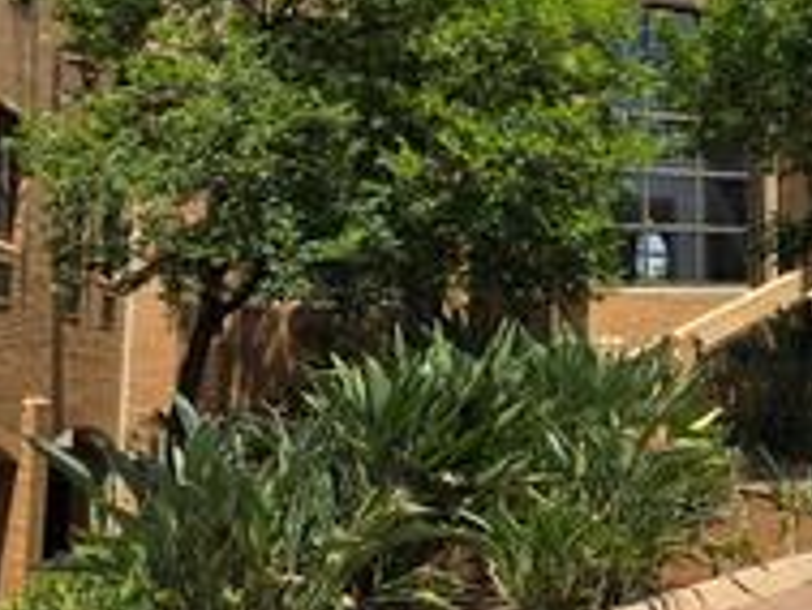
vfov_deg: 26.3
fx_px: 1291
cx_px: 915
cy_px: 159
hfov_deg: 30.8
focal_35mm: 55
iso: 40
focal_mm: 2.2
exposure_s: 1/2450
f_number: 1.9
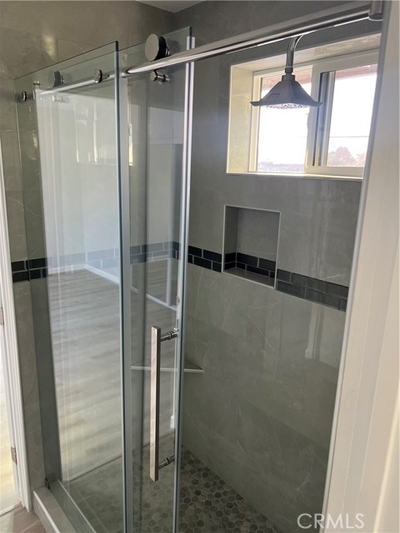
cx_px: 200
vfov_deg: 67.3
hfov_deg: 53.1
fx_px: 401
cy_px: 266
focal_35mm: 26
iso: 125
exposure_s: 1/106
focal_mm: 5.7
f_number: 1.5
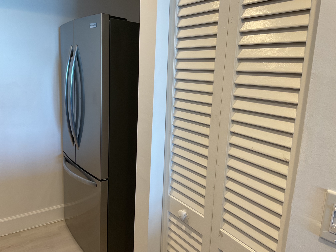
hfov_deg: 61.7
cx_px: 168
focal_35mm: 29
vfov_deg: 48.2
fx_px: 281
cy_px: 126
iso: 50
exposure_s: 1/60
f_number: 1.8
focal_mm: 3
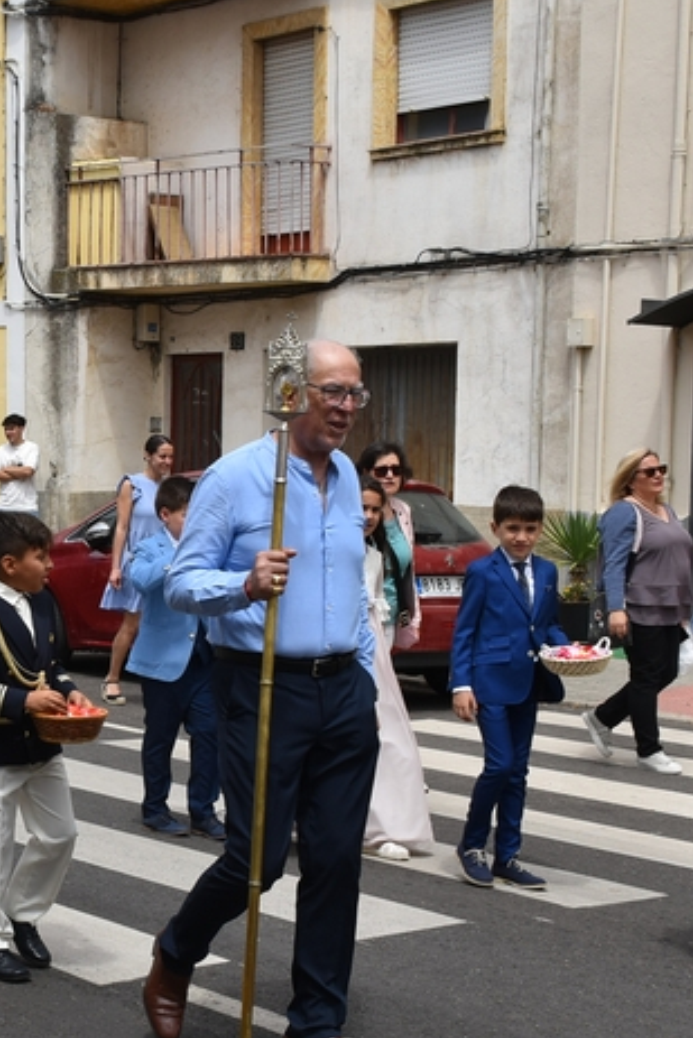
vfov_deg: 28.8
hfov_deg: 18.7
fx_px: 2020
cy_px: 576
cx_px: -85
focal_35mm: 70
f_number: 10
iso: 200
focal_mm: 24
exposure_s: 1/400
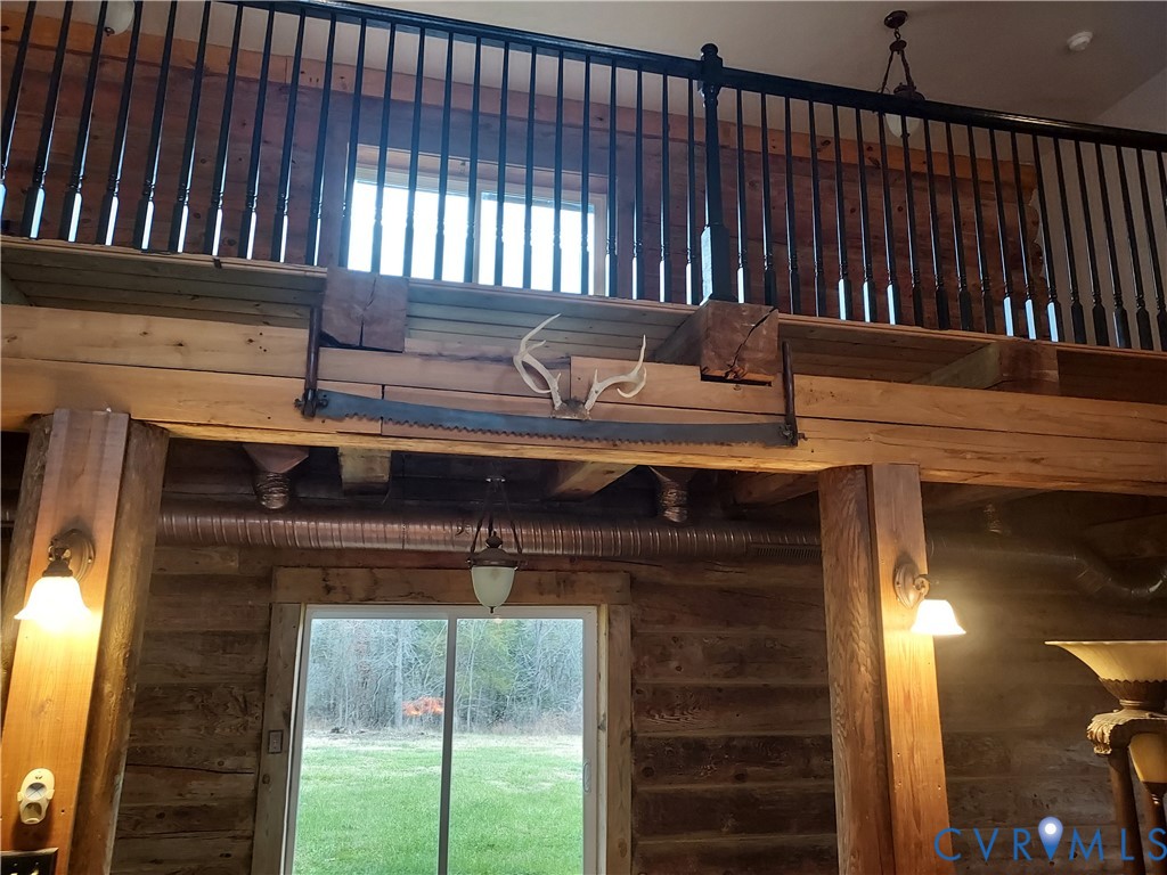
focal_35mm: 24
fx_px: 809
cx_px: 584
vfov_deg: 56.8
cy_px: 438
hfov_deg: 71.6
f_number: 1.8
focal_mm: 4.6
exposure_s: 1/30
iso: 320
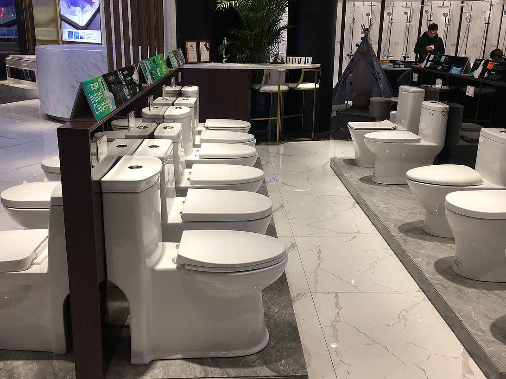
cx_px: 262
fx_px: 497
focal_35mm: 34
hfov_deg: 53.9
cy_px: 168
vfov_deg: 41.7
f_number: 2.2
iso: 32
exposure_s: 1/100
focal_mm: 4.15
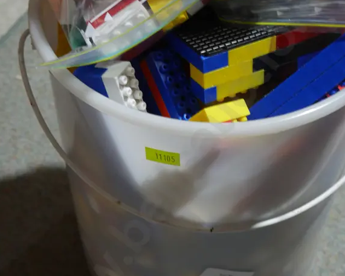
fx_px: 715
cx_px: 226
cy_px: 113
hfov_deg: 27.0
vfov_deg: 21.8
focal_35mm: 70
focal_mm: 20
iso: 640
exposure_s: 1/60
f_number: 4.4
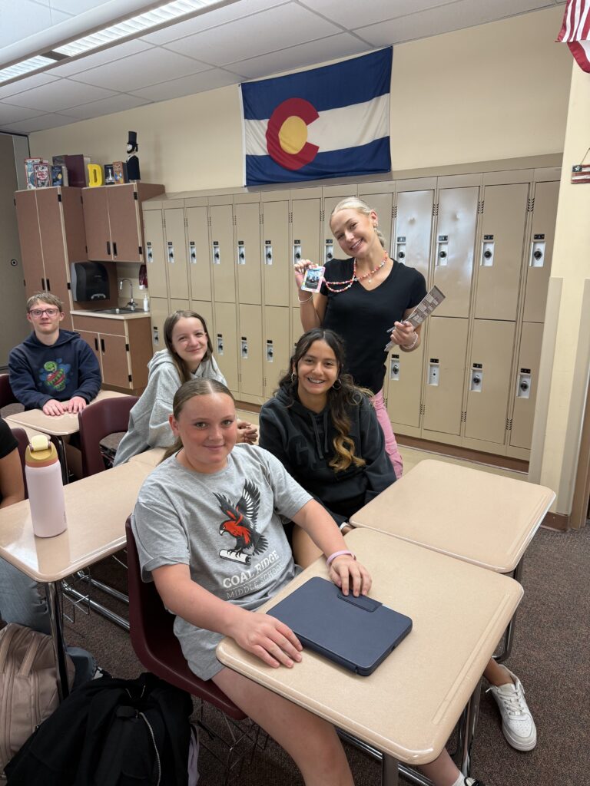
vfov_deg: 71.6
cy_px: 393
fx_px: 545
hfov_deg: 56.8
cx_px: 295
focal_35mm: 24
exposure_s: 1/120
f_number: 1.78
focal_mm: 6.76
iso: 160
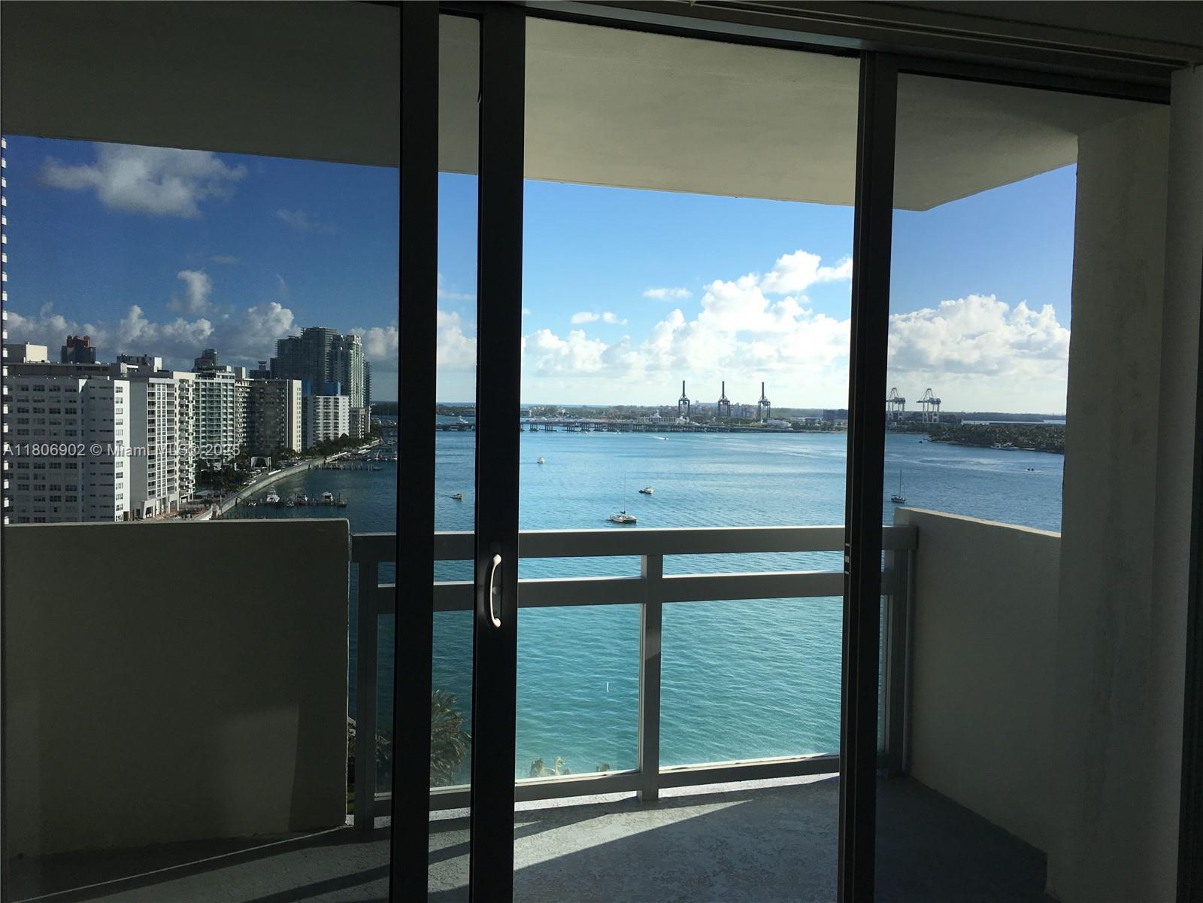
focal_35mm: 29
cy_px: 452
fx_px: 1008
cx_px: 602
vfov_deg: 48.2
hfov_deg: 61.7
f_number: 2.2
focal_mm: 4.15
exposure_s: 1/1538
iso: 25
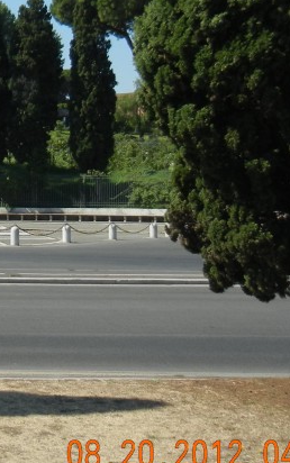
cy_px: 112
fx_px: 998
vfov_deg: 25.8
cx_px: -155
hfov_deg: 15.2
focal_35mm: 79
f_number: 7
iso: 160
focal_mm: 5.4
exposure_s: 1/350
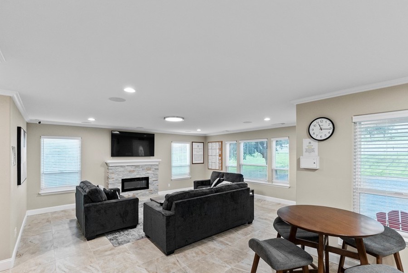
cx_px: 210
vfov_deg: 73.6
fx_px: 181
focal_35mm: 16
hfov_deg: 96.7
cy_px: 151
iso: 1600
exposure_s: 1/160
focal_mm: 14
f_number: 2.8
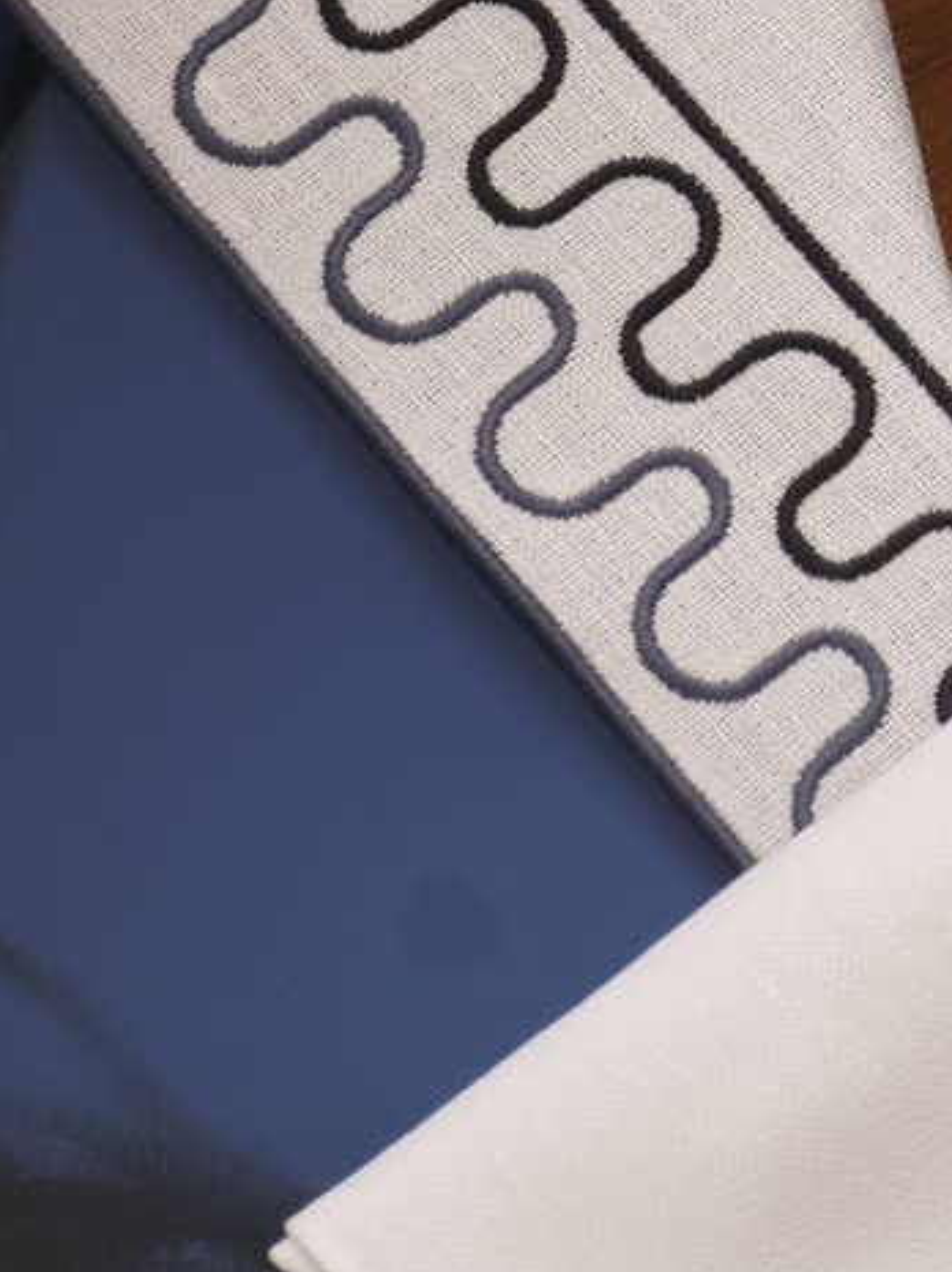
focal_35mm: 287
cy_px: -1131
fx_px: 10539
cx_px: 1633
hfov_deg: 5.1
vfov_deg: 6.7
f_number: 11
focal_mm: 63.7
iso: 400
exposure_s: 1/2.5
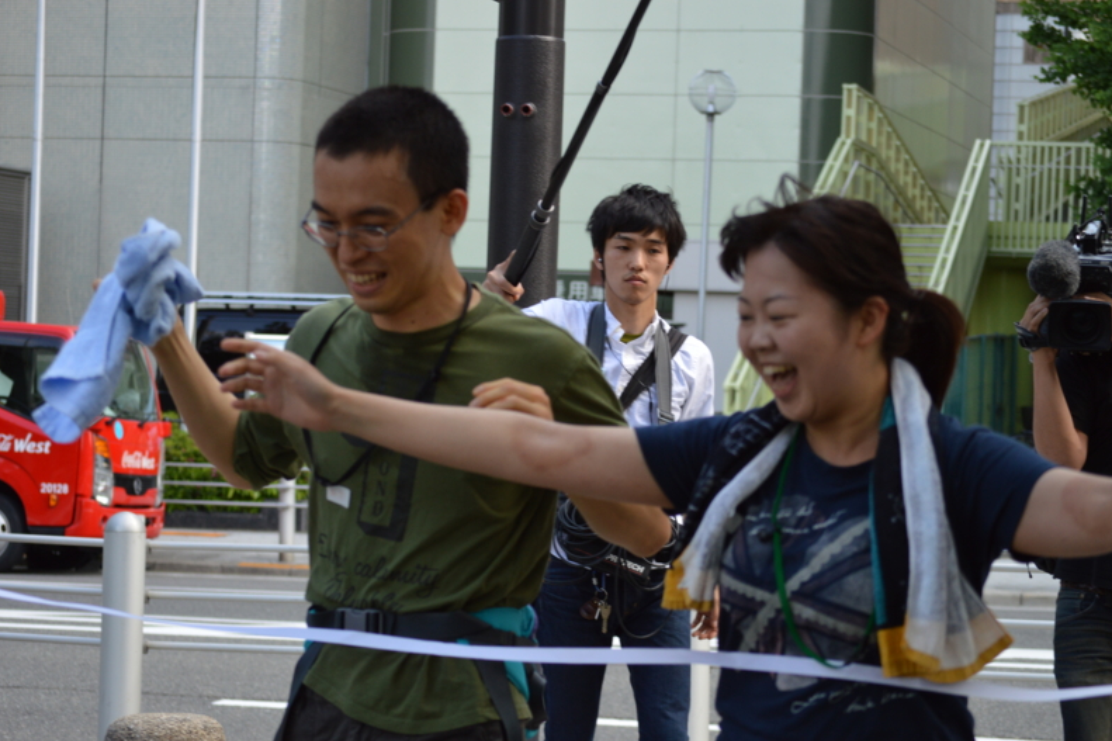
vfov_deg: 13.9
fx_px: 3042
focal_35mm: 99
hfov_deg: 20.7
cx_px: 554
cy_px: 370
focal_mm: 65
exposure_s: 1/500
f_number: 5.6
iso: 400
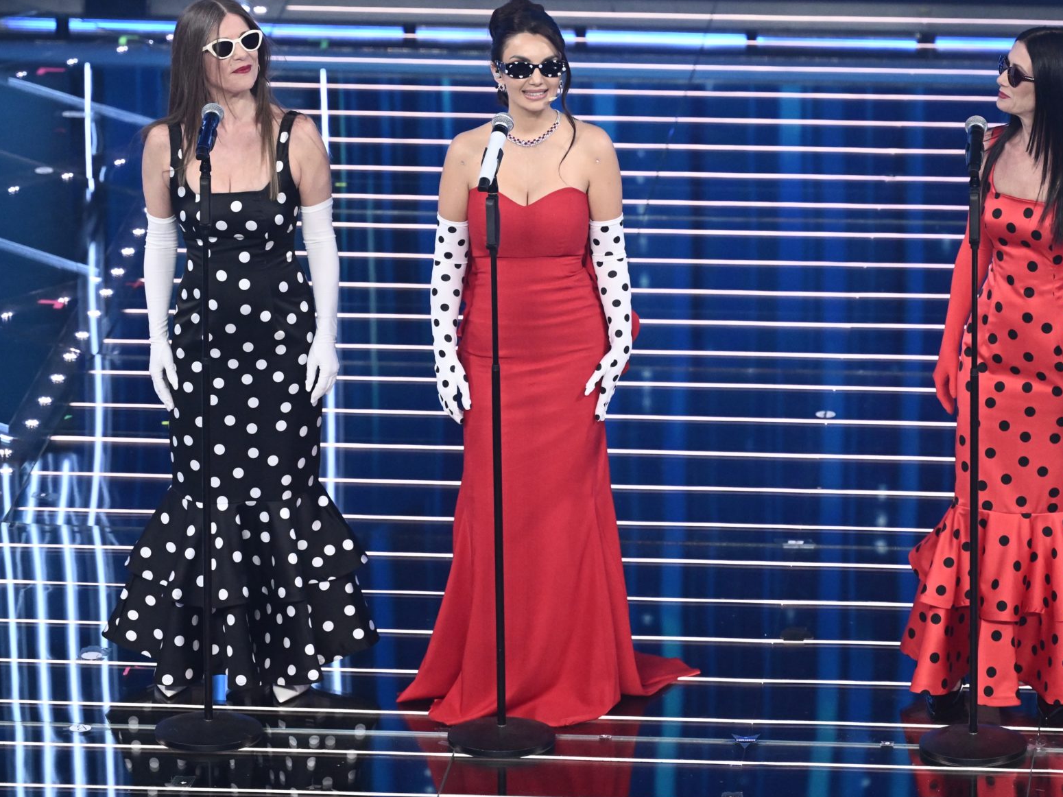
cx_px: 743
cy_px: 245
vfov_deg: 5.7
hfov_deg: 7.6
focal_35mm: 262
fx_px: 8044
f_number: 4
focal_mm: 165
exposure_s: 1/320
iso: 4000
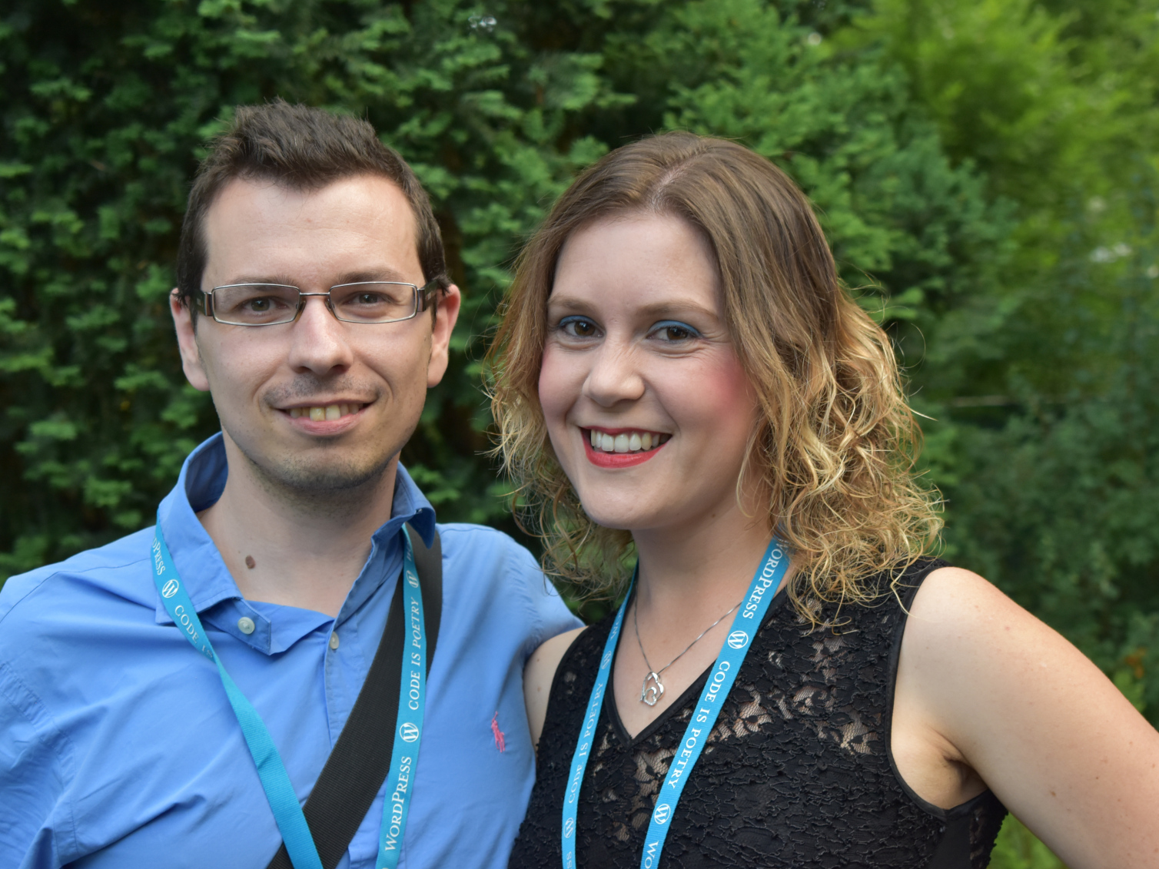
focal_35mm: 90
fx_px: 2998
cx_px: 519
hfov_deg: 21.9
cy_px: 436
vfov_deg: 16.5
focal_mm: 55
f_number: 5.6
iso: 720
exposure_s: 1/60
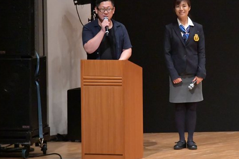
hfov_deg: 5.7
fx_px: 2414
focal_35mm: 364
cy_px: 59
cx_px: 158
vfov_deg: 3.8
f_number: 5.6
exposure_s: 1/400
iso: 16000
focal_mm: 170
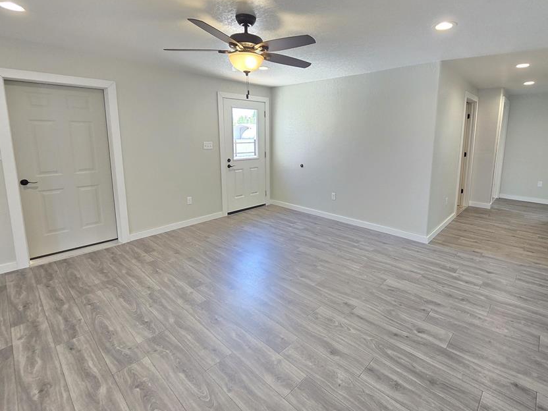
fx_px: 253
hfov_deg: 94.1
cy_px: 173
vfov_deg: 77.6
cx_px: 306
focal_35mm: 16
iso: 160
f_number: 2.2
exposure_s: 1/60
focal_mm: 2.2
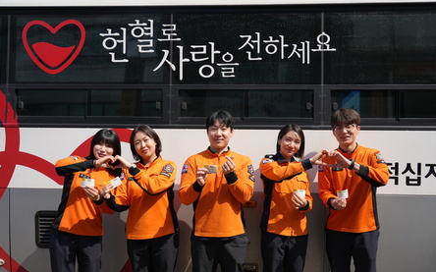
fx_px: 368
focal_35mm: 31
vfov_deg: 40.5
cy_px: 145
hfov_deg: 61.3
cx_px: 220
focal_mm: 30
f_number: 4.5
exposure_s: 1/800
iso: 100
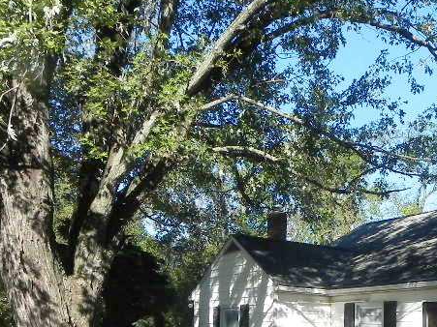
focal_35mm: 59
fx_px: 745
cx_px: 382
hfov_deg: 31.4
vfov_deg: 23.9
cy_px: 312
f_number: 6.3
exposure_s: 1/290
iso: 160
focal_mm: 4.6
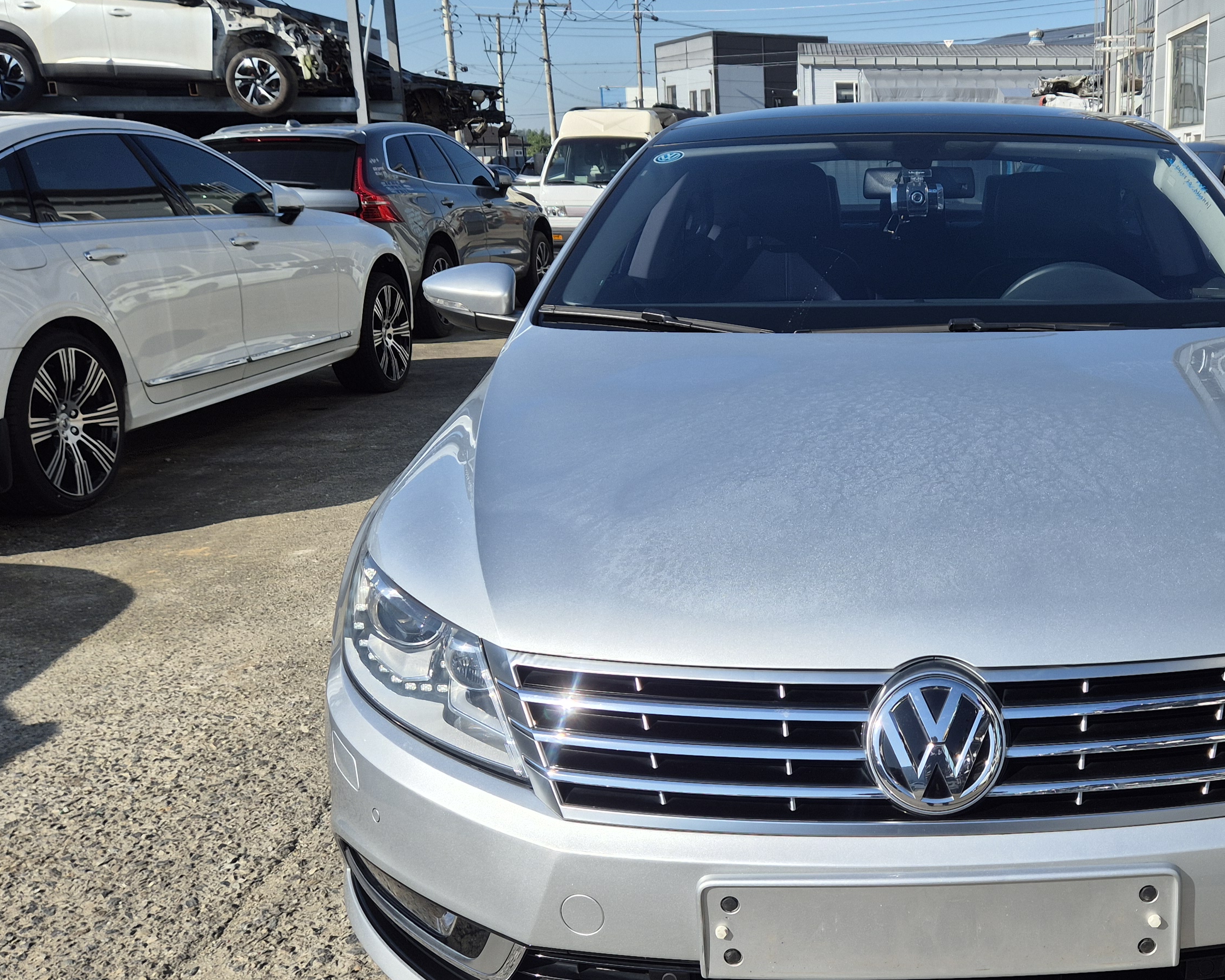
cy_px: 499
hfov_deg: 43.9
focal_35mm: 40
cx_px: 958
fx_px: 1450
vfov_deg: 37.3
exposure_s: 1/1864
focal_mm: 5.4
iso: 25
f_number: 1.8
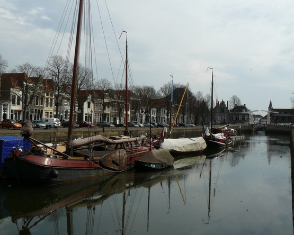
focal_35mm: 38
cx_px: 157
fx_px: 331
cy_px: 117
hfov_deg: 47.9
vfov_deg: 39.2
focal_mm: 6
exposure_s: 1/500
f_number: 6.3
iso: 100
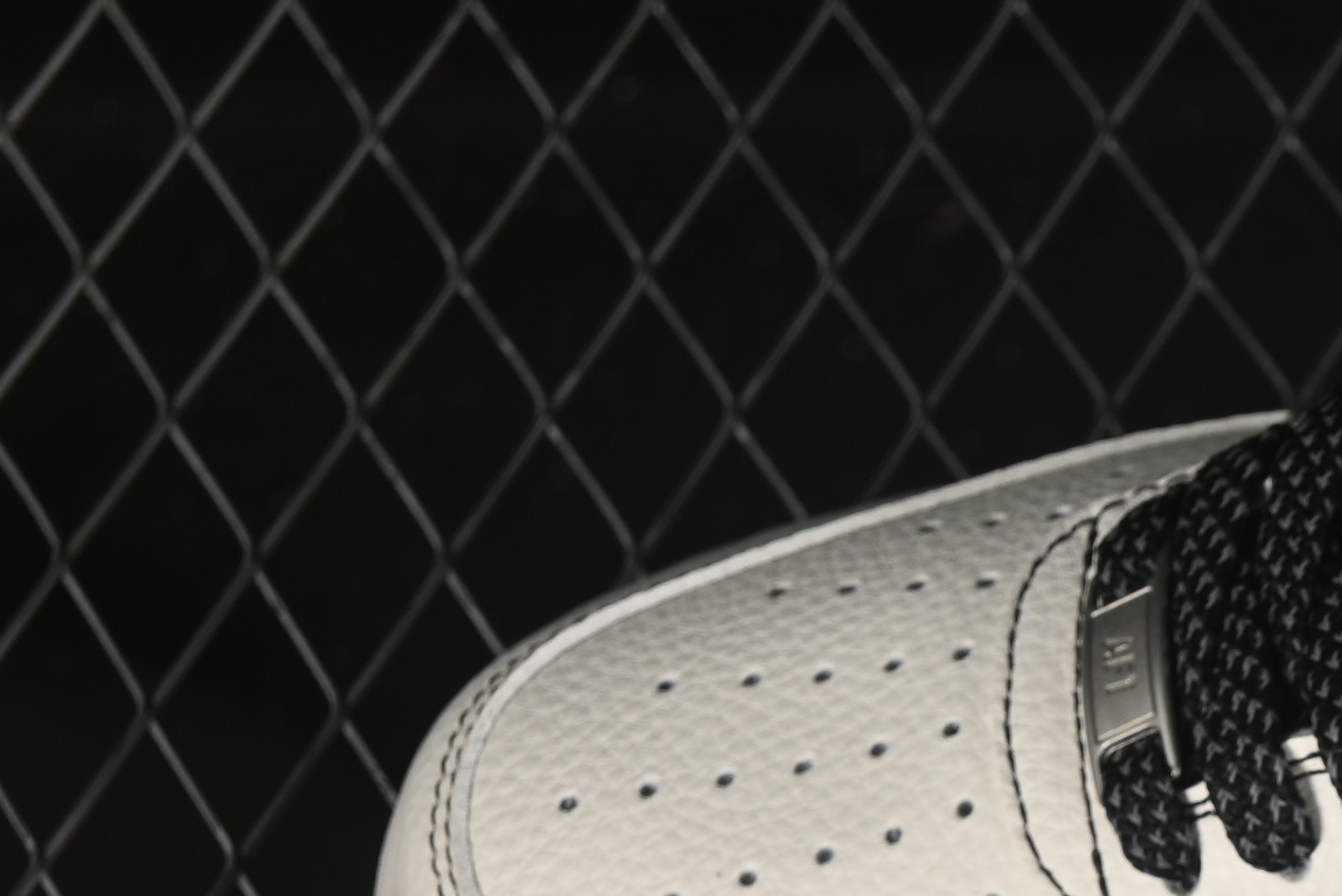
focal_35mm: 213
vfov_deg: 6.4
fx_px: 7942
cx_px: 1743
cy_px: 1185
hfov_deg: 9.5
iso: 160
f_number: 7.1
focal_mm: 50
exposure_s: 1/80
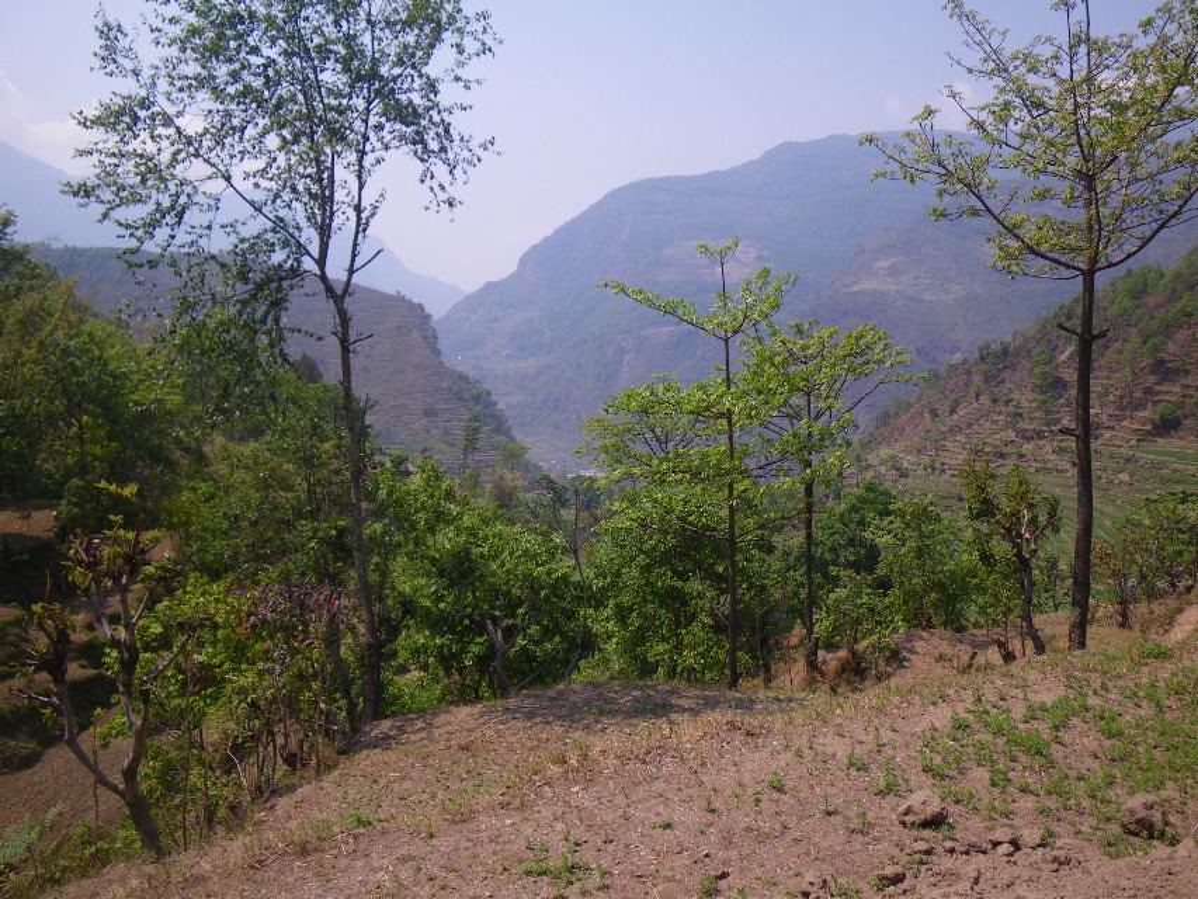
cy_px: 450
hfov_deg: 63.4
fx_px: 969
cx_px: 599
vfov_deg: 49.8
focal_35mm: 28
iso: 50
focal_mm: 5
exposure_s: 1/400
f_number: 4.2
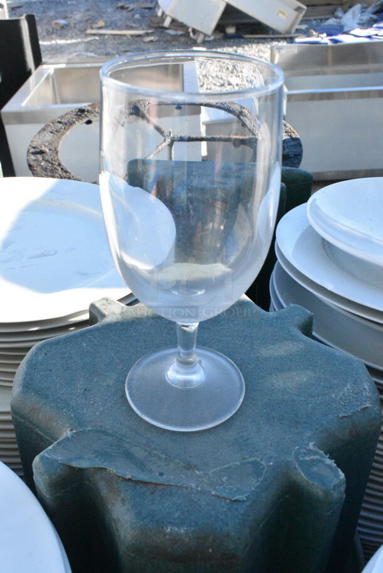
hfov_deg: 38.4
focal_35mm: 34
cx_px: 192
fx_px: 550
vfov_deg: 55.1
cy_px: 286
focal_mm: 23
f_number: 14
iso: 6400
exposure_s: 1/1250
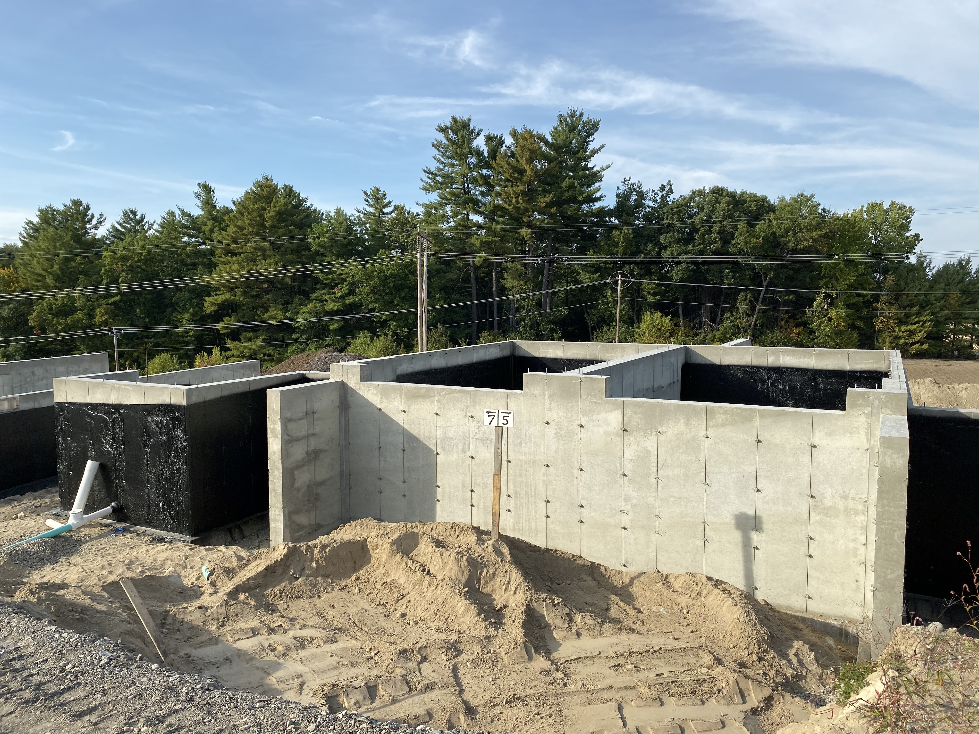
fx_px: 735
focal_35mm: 26
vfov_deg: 53.1
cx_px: 490
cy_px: 367
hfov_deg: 67.3
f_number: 1.8
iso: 32
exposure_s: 1/1838
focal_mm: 4.25
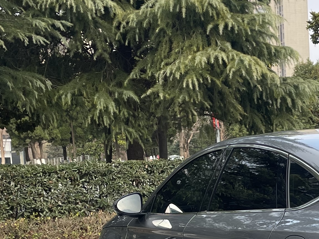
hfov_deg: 20.4
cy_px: 263
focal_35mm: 91
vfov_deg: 15.8
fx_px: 839
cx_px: 359
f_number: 1.6
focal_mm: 4.2
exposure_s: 1/315
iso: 32
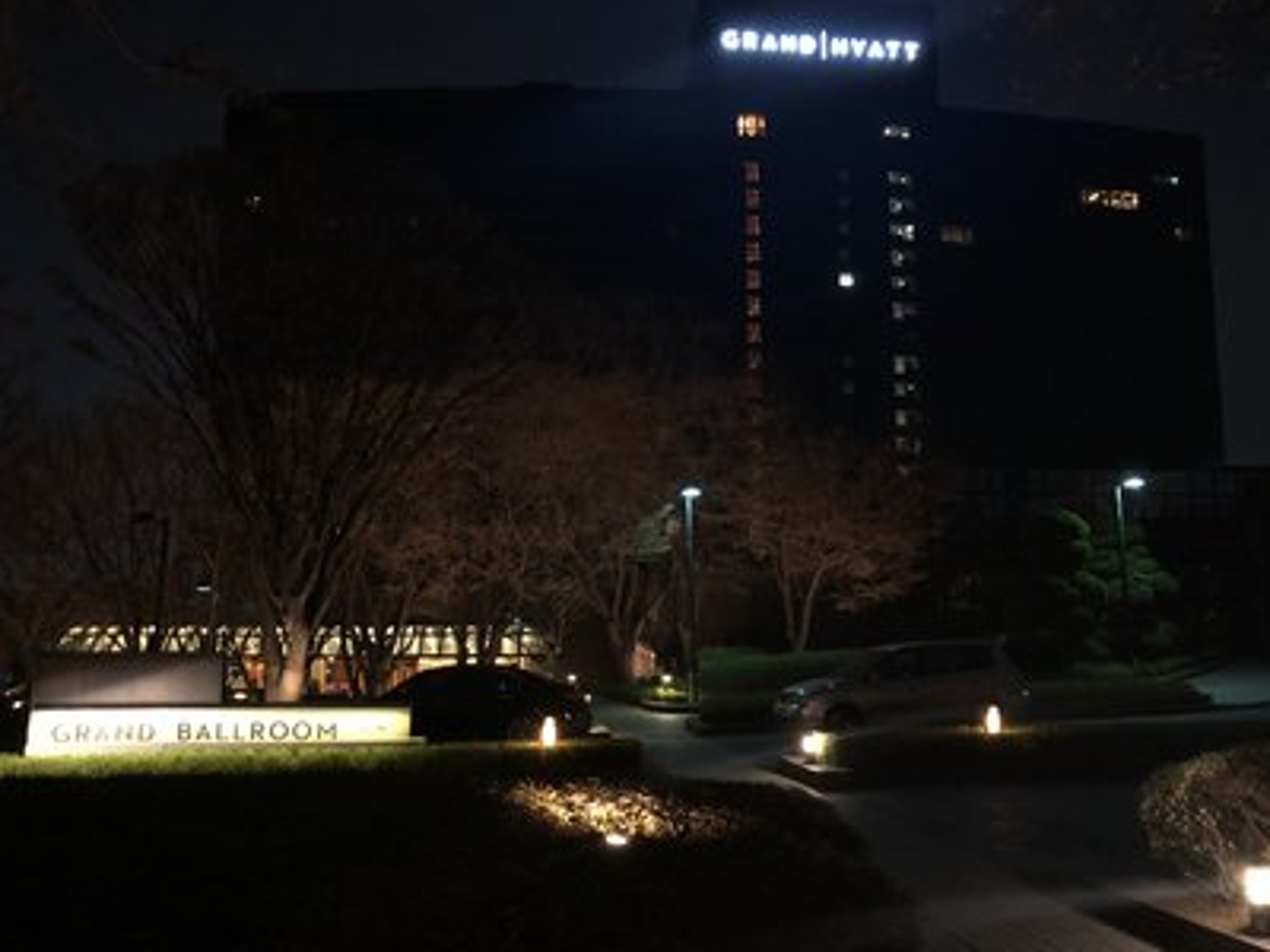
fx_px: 1064
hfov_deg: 61.7
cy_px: 481
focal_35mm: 29
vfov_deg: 48.2
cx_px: 622
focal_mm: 3.99
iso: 100
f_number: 1.8
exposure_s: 1/4
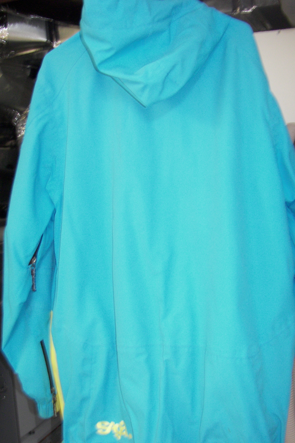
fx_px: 516
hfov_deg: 31.9
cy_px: 231
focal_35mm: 42
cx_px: 150
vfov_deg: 46.4
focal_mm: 6
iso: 125
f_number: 2.8
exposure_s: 1/6
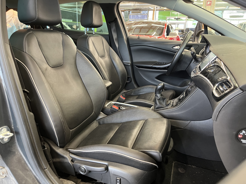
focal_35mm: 26
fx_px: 185
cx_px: 123
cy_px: 92
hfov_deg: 67.3
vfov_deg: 53.1
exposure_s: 1/50
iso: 400
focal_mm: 5.1
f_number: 1.6
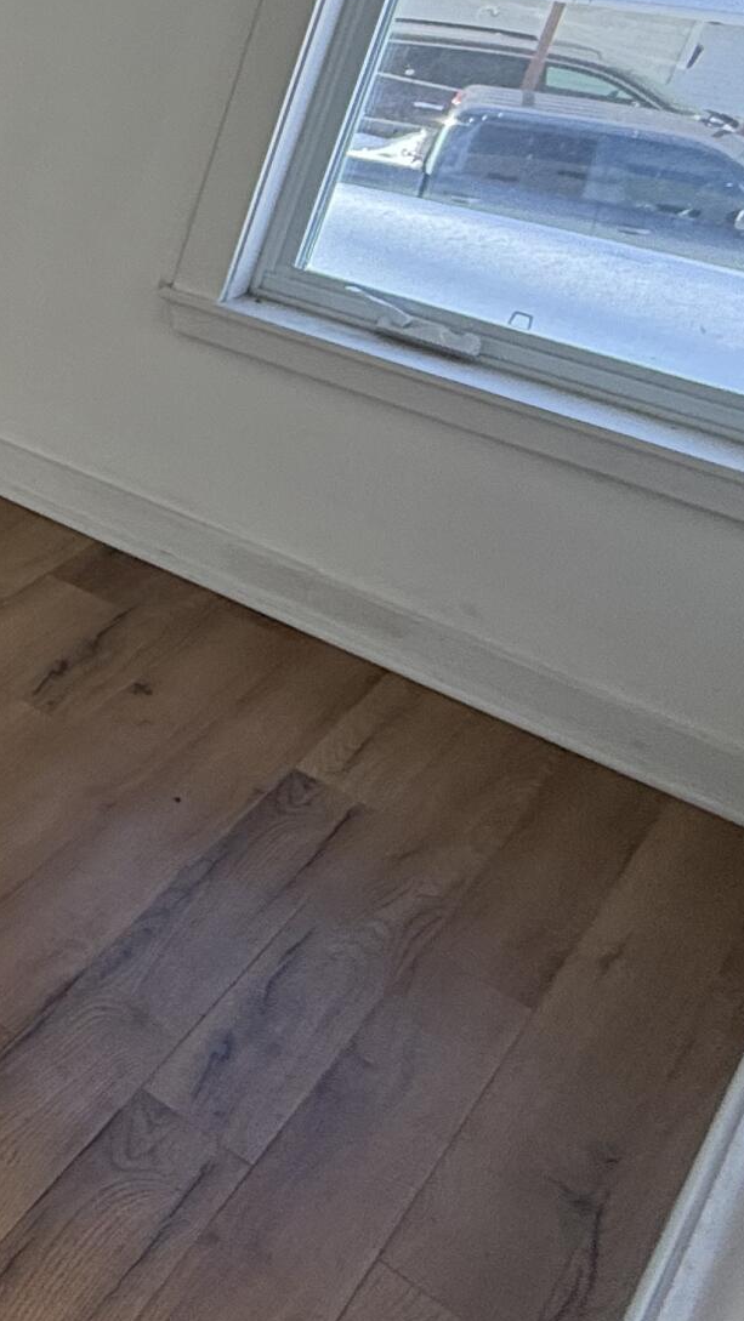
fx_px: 1472
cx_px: -864
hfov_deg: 17.1
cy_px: 187
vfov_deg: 44.9
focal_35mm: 42
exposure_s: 1/140
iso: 64
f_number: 2.2
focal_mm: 2.22
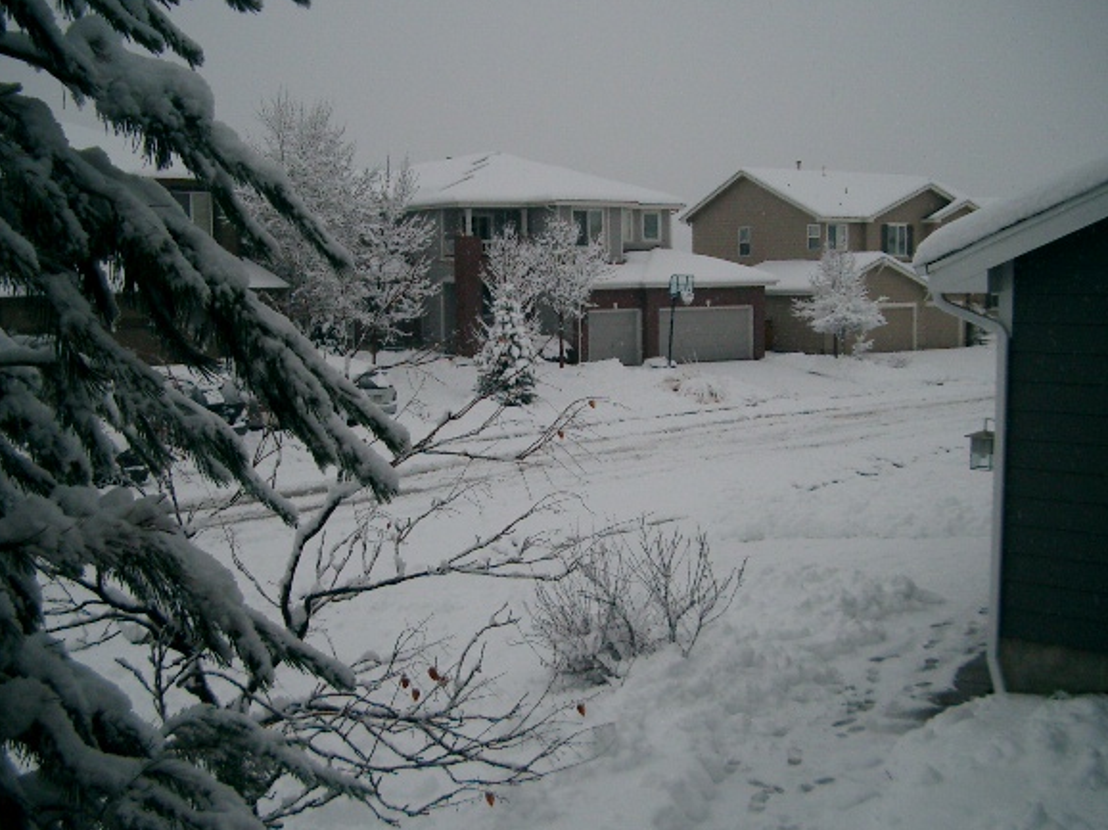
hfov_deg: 45.8
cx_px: 590
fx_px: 1312
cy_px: 447
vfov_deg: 35.1
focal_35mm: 41
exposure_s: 1/160
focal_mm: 7.6
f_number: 2.6
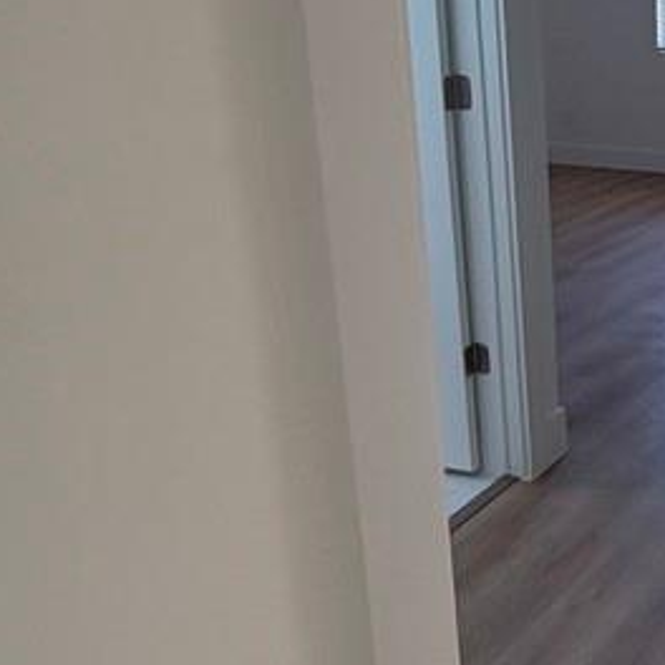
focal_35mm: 48
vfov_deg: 35.2
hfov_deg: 29.4
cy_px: 262
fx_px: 1043
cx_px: 834
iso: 125
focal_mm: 2.22
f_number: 2.2
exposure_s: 1/120
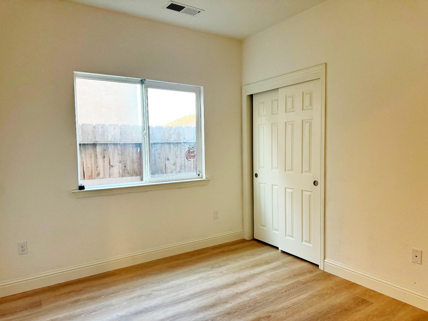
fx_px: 297
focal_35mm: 24
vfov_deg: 56.8
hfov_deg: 71.6
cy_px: 160
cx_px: 214
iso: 250
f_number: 1.78
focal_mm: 6.76
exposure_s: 1/60
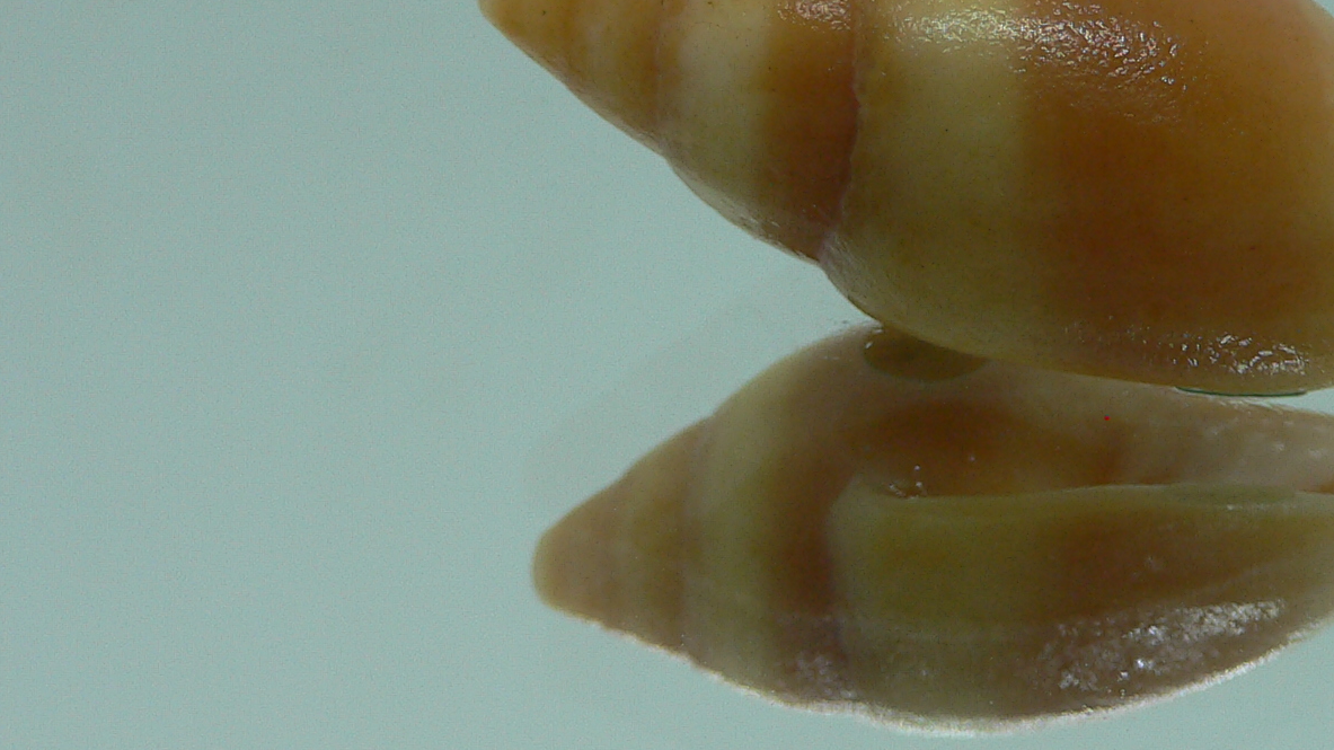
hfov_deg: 31.8
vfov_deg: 18.5
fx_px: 2299
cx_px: 980
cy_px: 250
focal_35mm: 65
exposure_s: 1/60
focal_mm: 4.6
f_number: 2.8
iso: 80
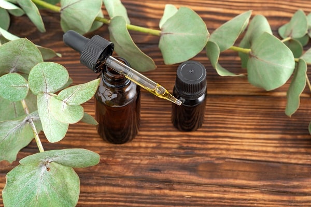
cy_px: 104
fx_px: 777
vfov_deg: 15.2
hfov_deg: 22.6
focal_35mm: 90
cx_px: 156
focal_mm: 60
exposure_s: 1/180
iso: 160
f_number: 7.1
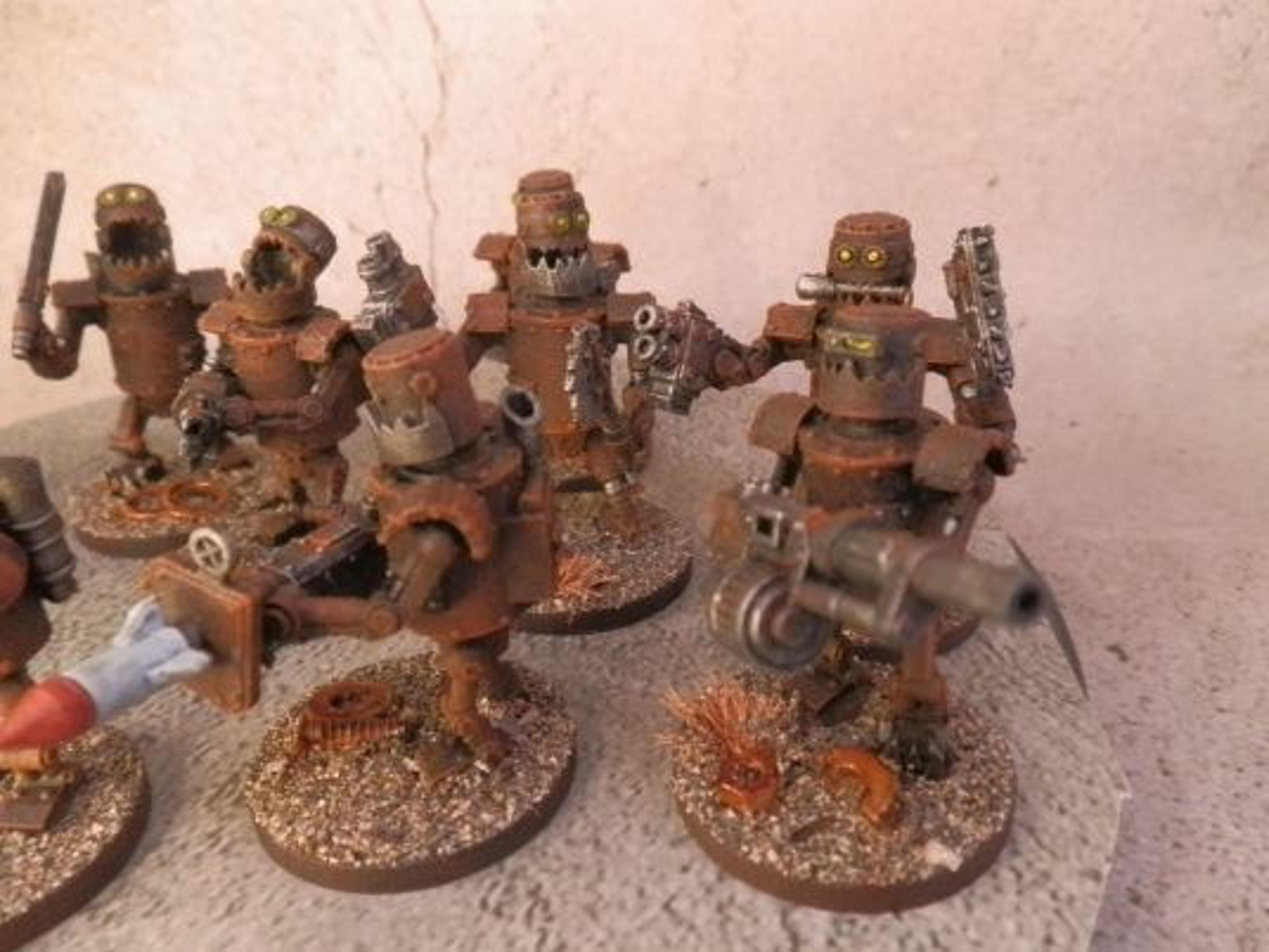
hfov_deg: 63.4
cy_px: 476
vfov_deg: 49.7
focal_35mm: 28
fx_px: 1026
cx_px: 634
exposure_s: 1/80
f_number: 3.1
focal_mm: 5
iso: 400
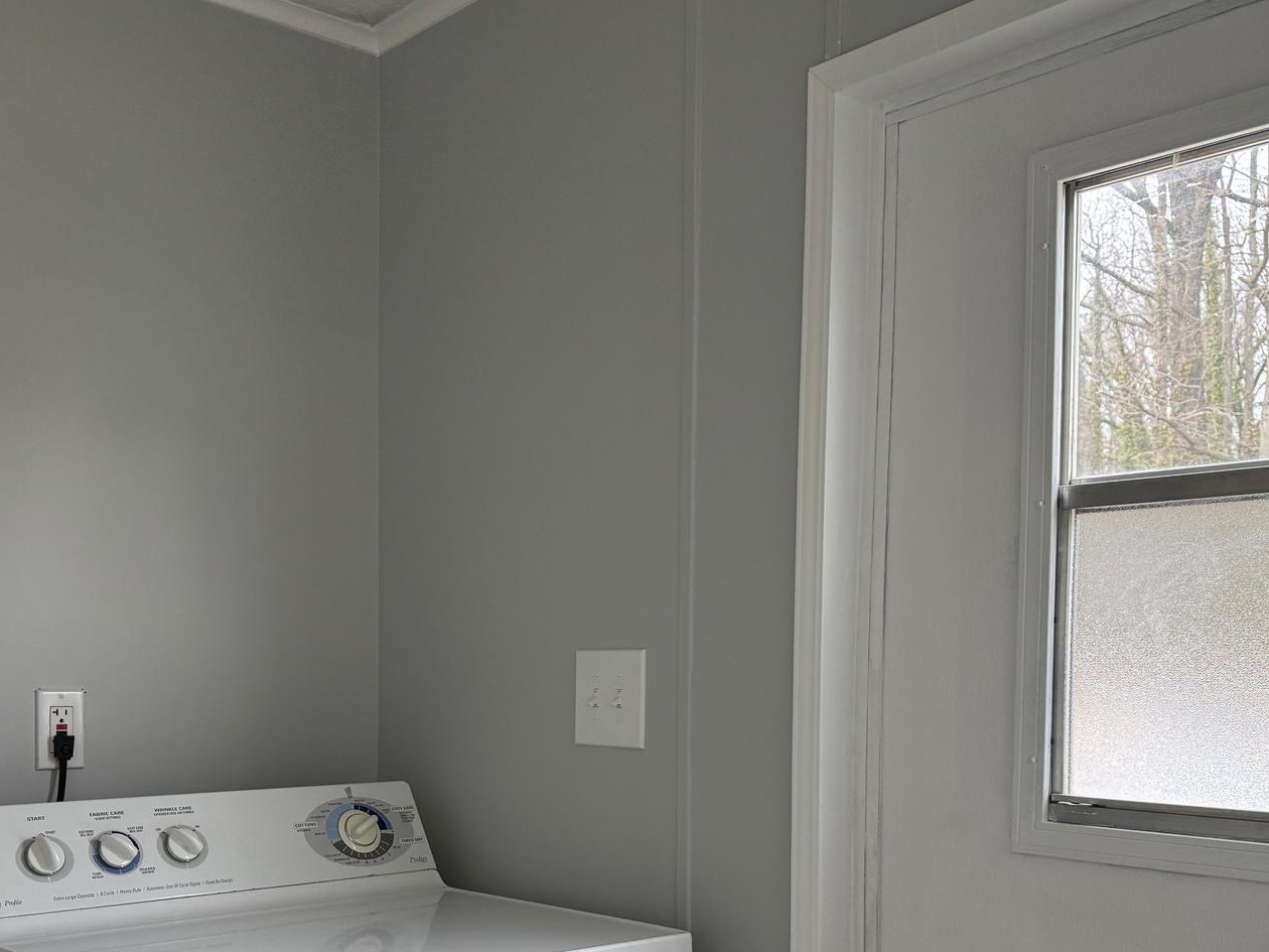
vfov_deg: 36.0
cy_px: 708
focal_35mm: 39
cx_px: 473
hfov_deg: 47.4
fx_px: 1430
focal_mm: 6.76
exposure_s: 1/60
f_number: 1.78
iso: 250
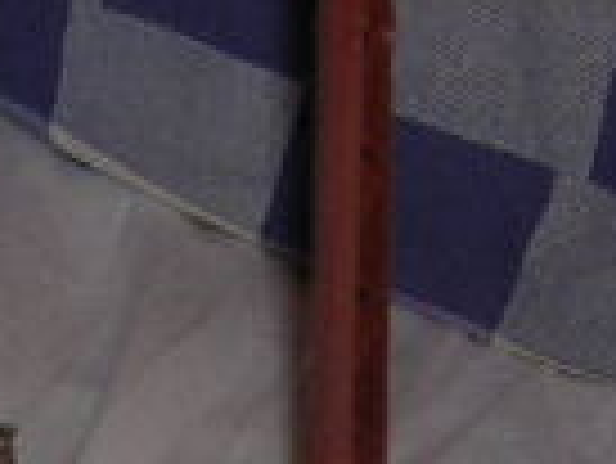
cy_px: 644
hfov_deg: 11.2
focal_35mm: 177
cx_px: 216
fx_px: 3153
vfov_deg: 8.3
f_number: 2.8
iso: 50
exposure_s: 1/60.1
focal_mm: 5.8
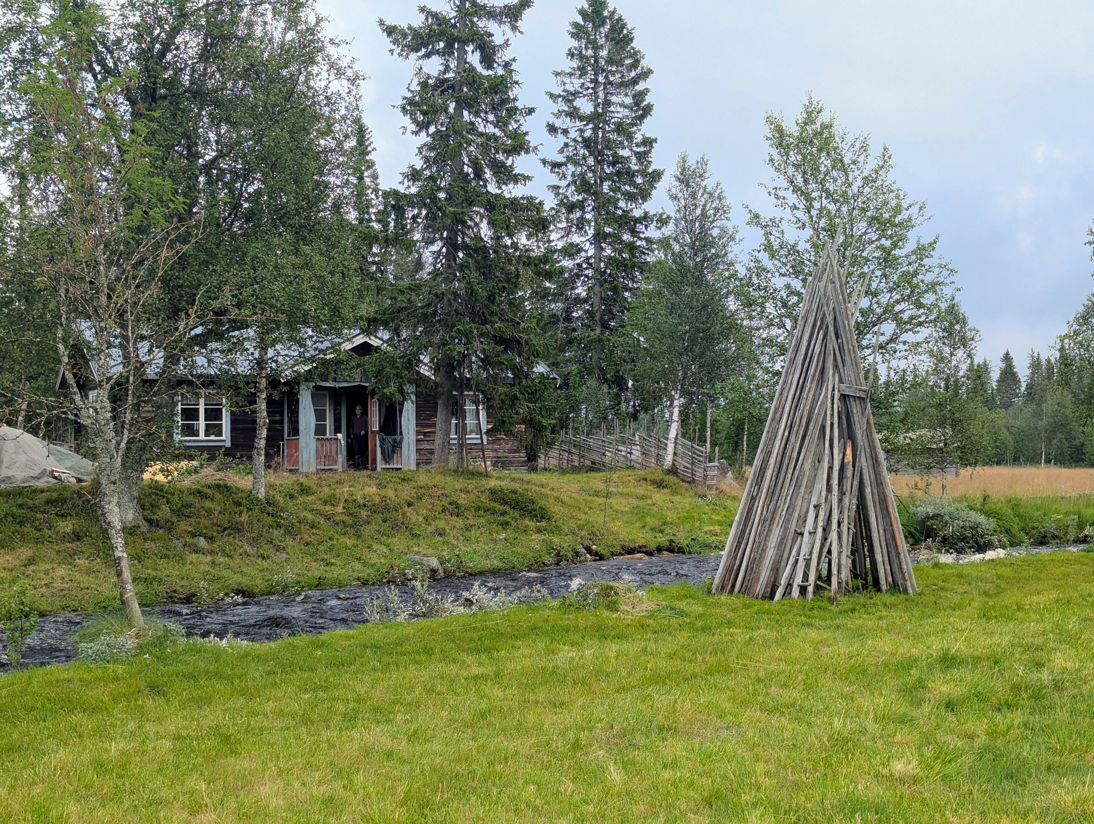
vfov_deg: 30.3
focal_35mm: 48
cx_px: 547
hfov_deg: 39.6
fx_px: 1519
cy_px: 412
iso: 46
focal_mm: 6.81
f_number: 1.85
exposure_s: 1/783
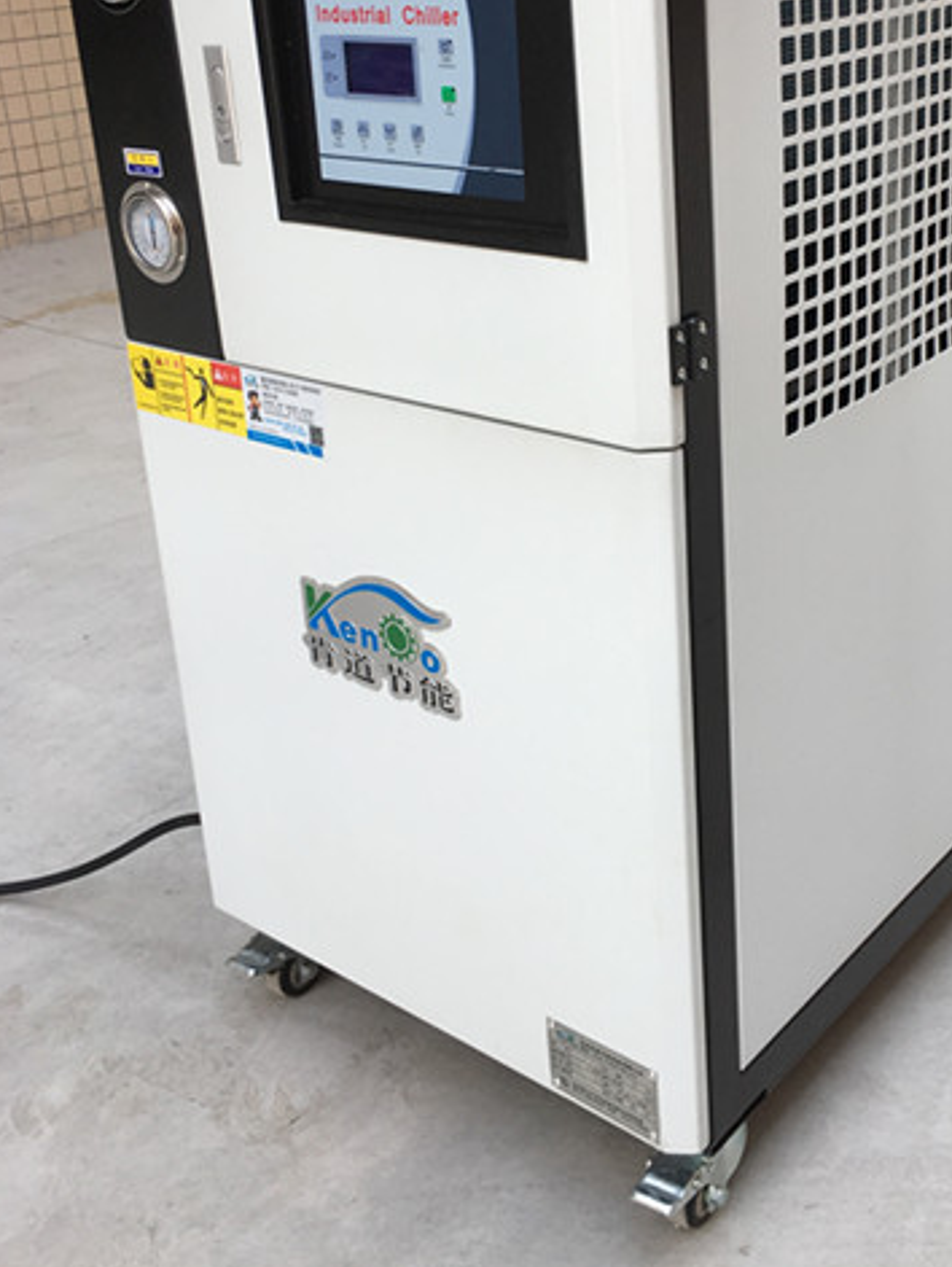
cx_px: 637
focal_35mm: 41
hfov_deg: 34.8
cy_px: 460
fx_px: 1501
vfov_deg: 45.3
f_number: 2.2
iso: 25
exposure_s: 1/176
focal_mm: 4.15
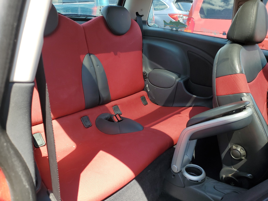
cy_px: 100
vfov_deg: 53.1
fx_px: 201
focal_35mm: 26
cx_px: 134
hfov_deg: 67.3
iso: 50
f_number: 1.5
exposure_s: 1/333
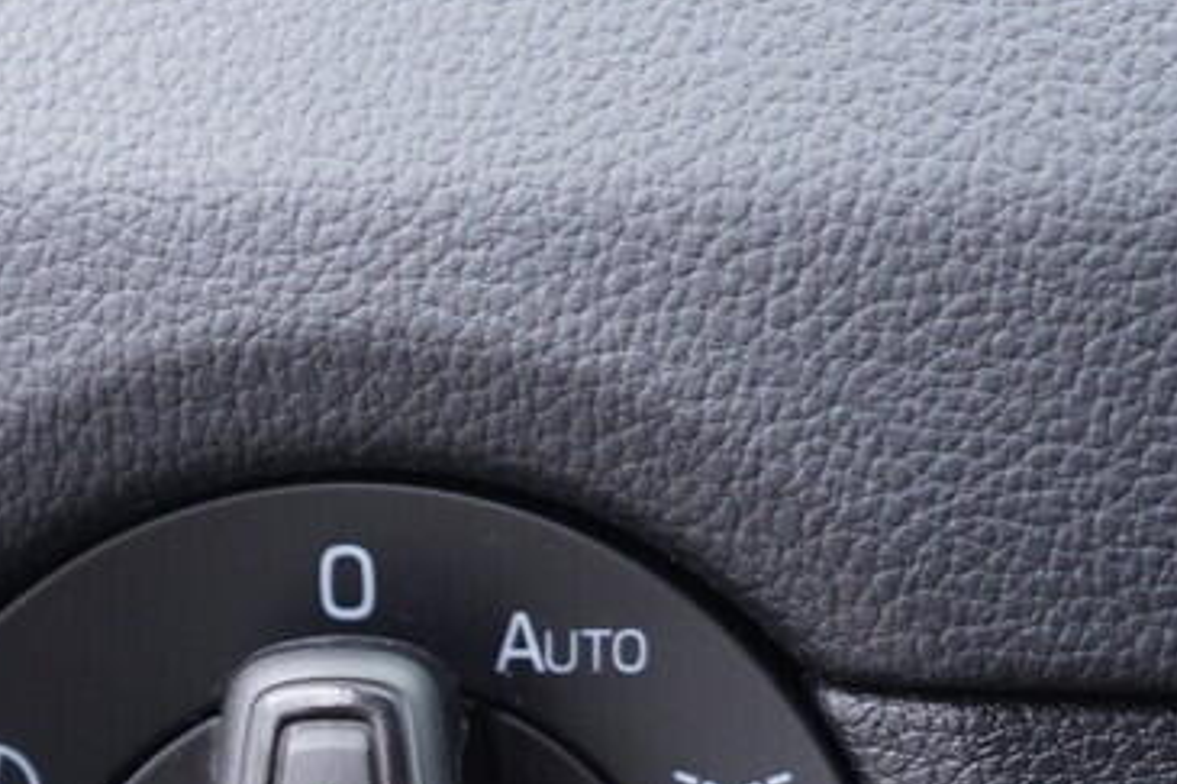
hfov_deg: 20.2
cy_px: 902
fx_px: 3300
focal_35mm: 101
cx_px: 413
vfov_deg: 13.2
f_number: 2.8
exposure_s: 1/40
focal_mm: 24
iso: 320
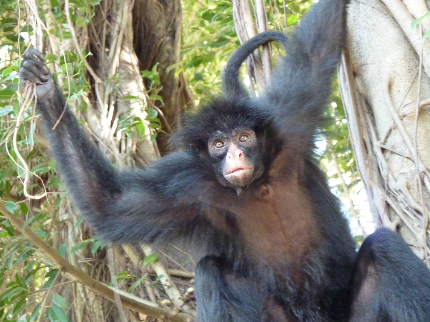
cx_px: 215
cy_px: 161
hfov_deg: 16.6
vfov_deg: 12.5
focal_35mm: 119
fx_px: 1478
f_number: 4.4
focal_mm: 19.5
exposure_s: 1/30
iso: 800
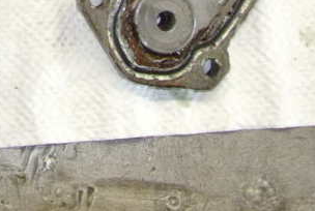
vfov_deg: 8.6
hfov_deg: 13.3
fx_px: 1245
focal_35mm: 142
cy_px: -342
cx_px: -206
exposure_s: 1/60
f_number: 3.5
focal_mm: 10
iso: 360
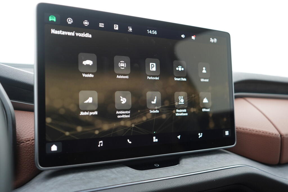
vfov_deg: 36.9
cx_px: 144
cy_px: 96
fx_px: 288
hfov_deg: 53.1
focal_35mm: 36
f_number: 2.8
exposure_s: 1/40
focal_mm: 24
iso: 320
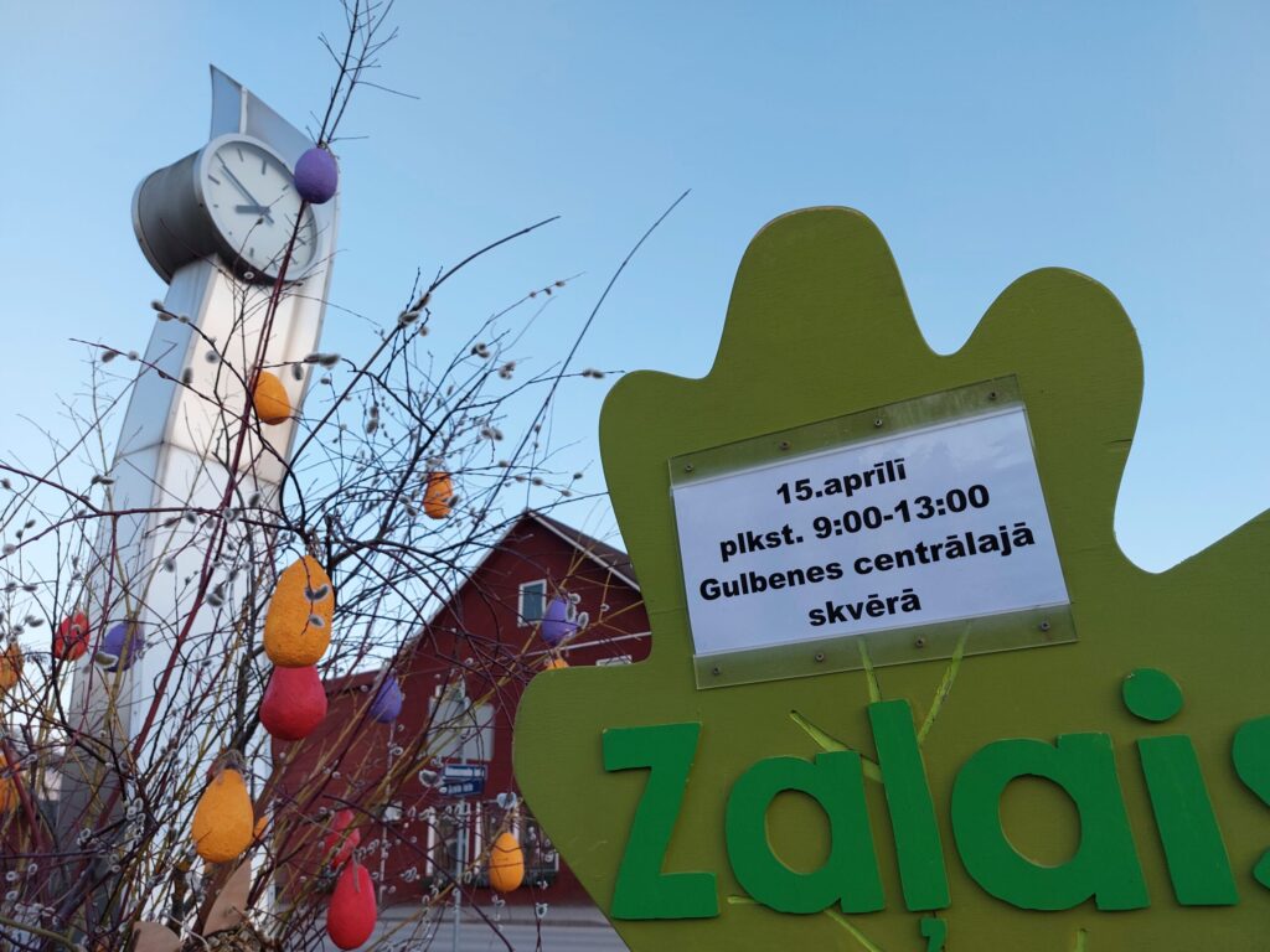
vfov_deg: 56.8
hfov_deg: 71.6
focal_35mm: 24
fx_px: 881
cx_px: 635
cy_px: 476
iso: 32
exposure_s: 1/100
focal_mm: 5.23
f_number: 1.8
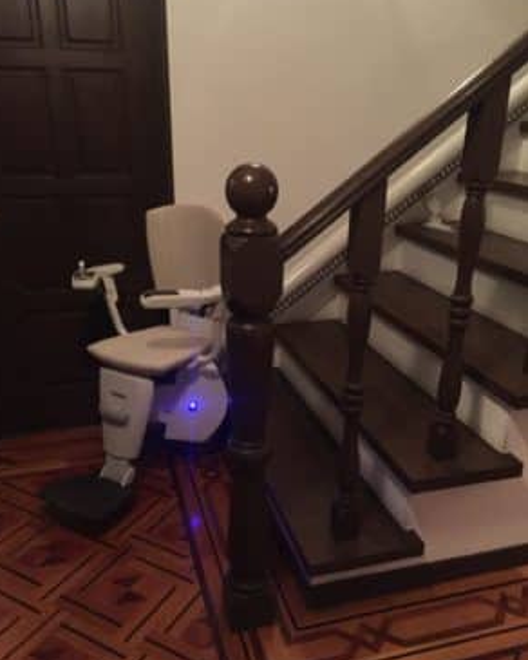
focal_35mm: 31
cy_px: 338
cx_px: 259
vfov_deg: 57.2
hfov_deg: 47.1
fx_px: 606
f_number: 2.2
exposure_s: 1/15
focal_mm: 4.15
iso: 500
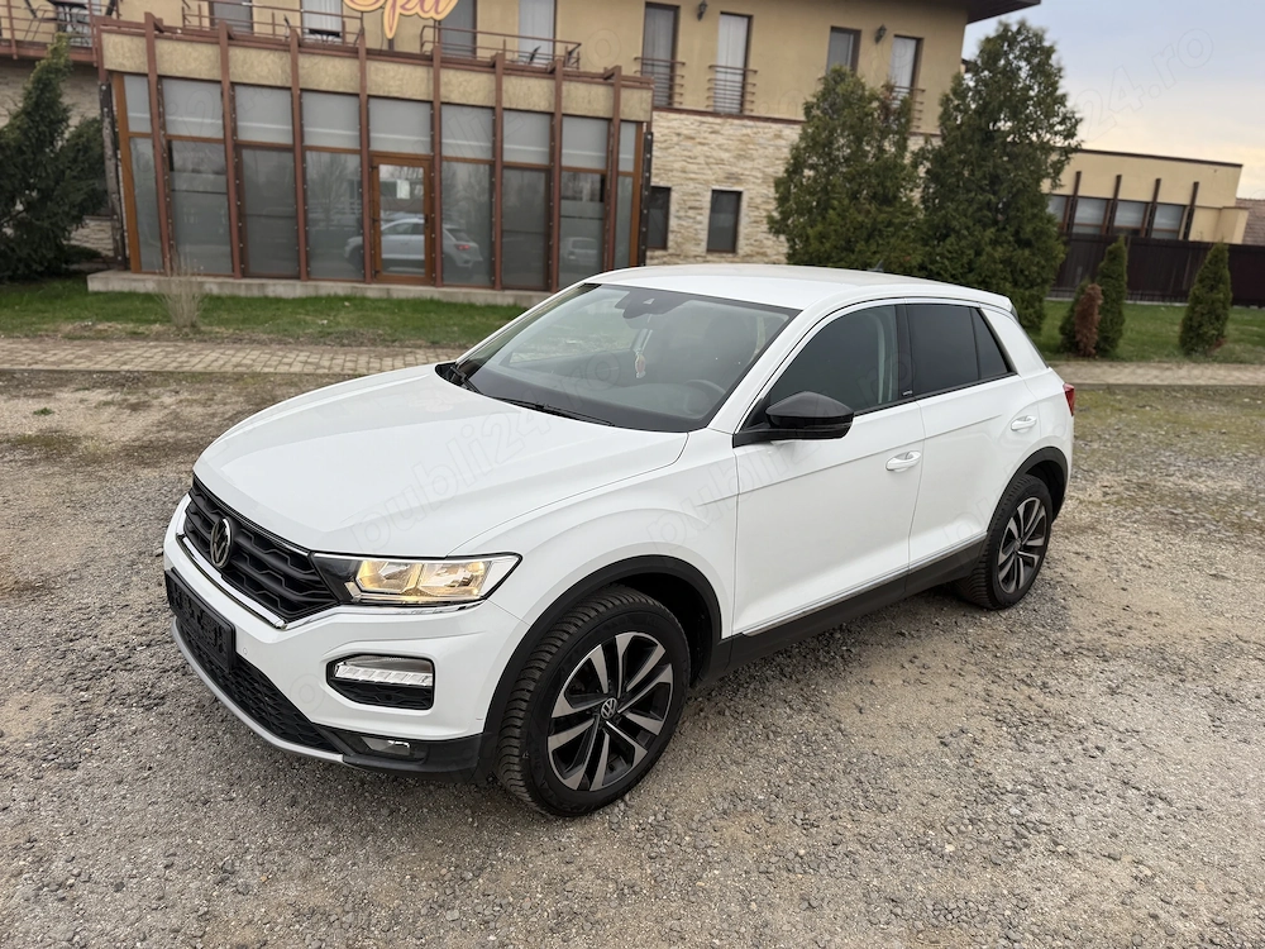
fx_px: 877
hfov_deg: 71.6
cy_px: 474
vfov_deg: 56.8
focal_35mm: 24
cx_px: 632
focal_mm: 6.76
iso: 50
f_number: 1.78
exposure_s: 1/121
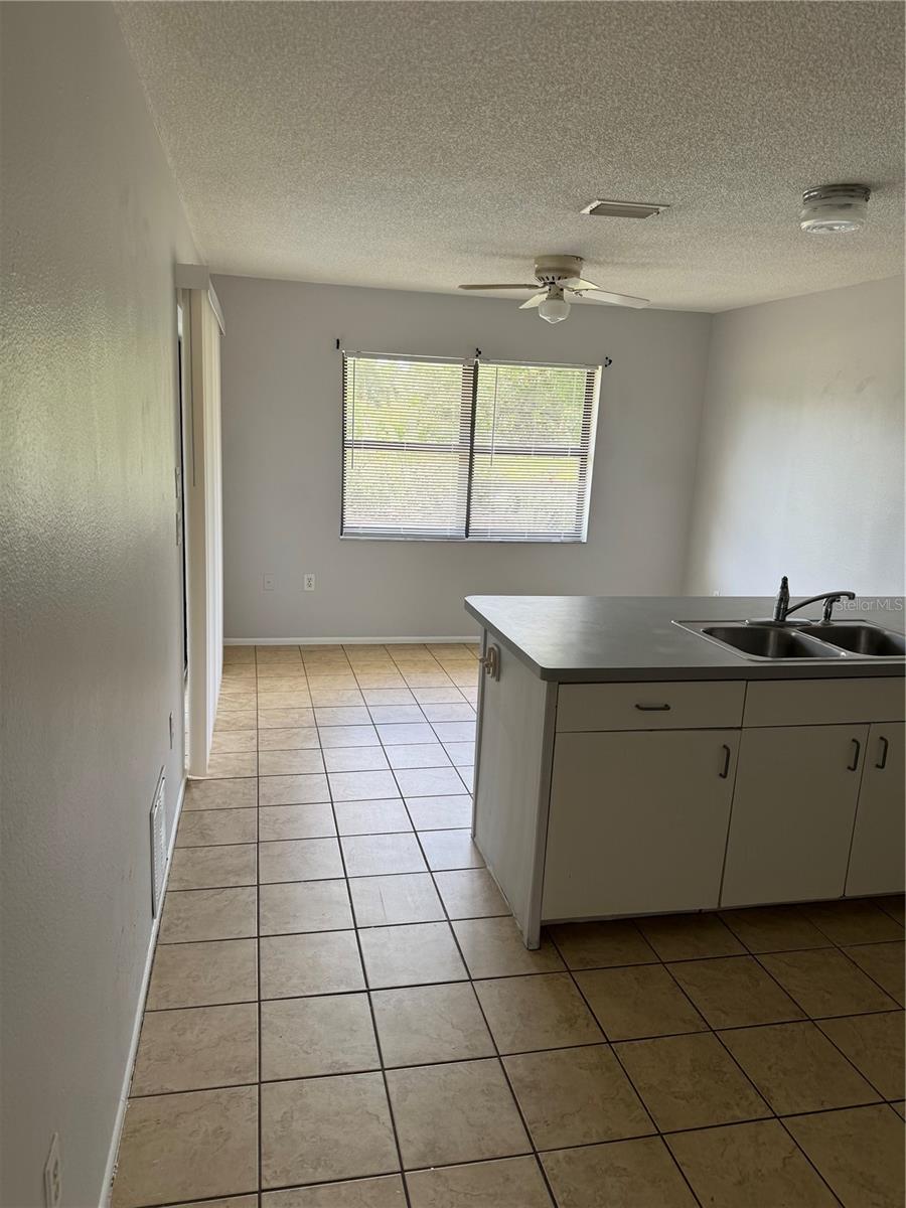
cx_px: 453
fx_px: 838
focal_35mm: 24
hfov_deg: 56.8
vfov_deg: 71.6
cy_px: 604
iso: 80
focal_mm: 6.76
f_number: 1.78
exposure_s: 1/160
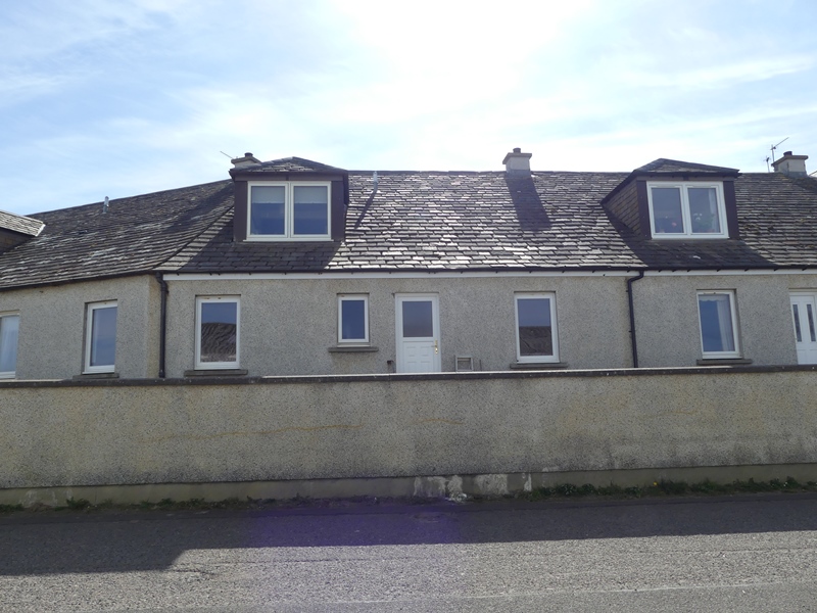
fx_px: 614
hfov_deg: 67.3
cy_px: 306
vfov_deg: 53.1
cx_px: 408
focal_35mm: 26
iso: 100
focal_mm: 4.7
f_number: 4
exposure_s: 1/800
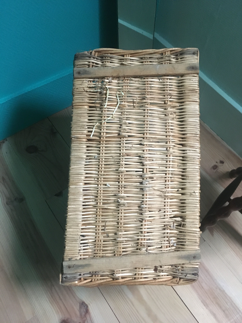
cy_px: 162
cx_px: 121
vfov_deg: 61.7
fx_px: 270
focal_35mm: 29
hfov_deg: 48.2
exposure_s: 1/17
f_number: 2.2
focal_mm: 4.15
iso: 250
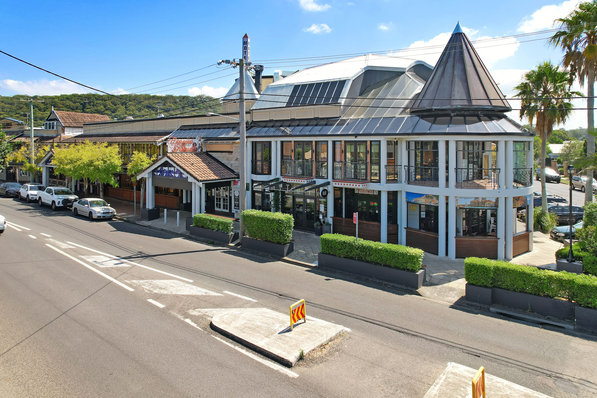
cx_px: 298
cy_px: 199
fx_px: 365
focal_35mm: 22
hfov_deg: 78.6
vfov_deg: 57.2
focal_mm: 8.38
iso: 100
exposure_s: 1/80
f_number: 2.8
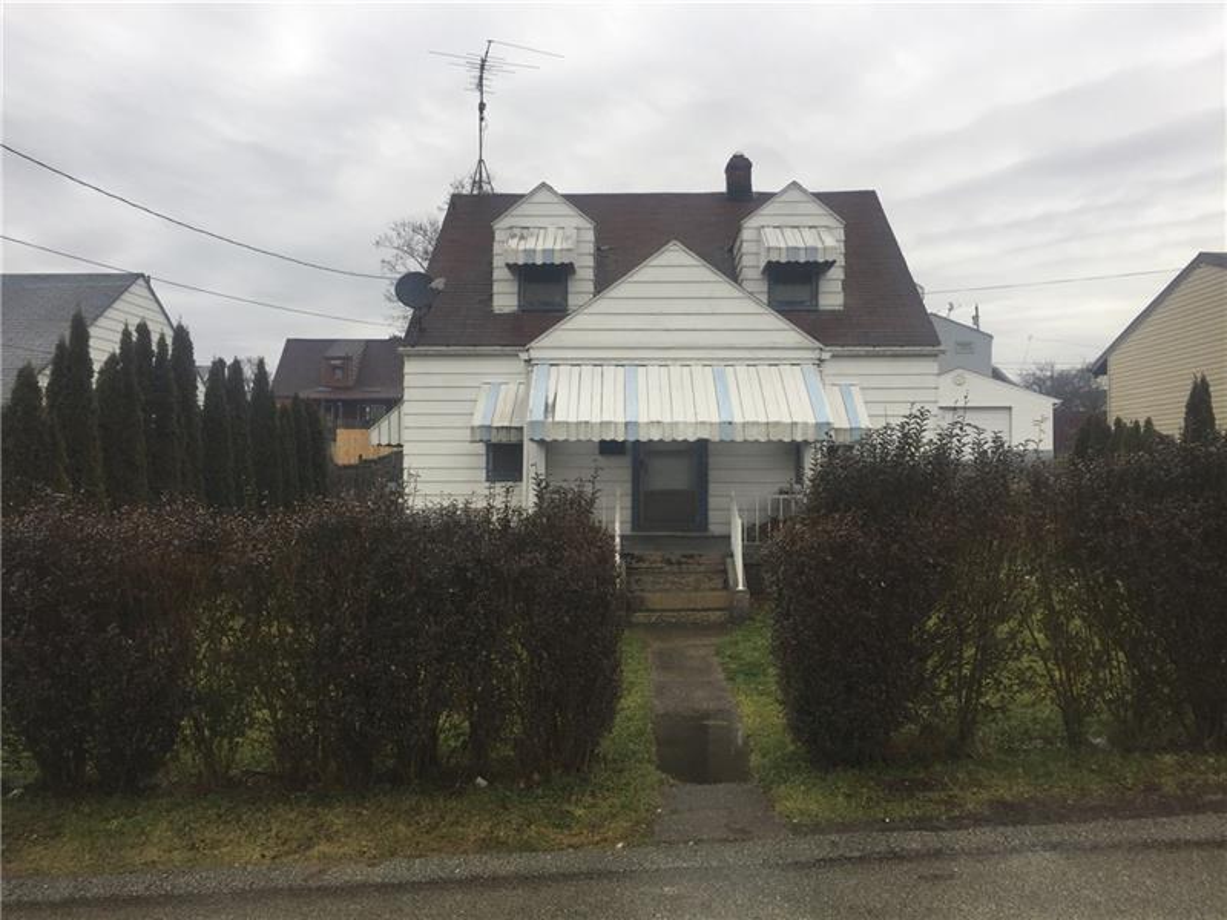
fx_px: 1028
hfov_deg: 61.7
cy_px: 460
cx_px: 614
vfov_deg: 48.2
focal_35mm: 29
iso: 32
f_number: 2.2
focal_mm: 4.15
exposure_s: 1/324
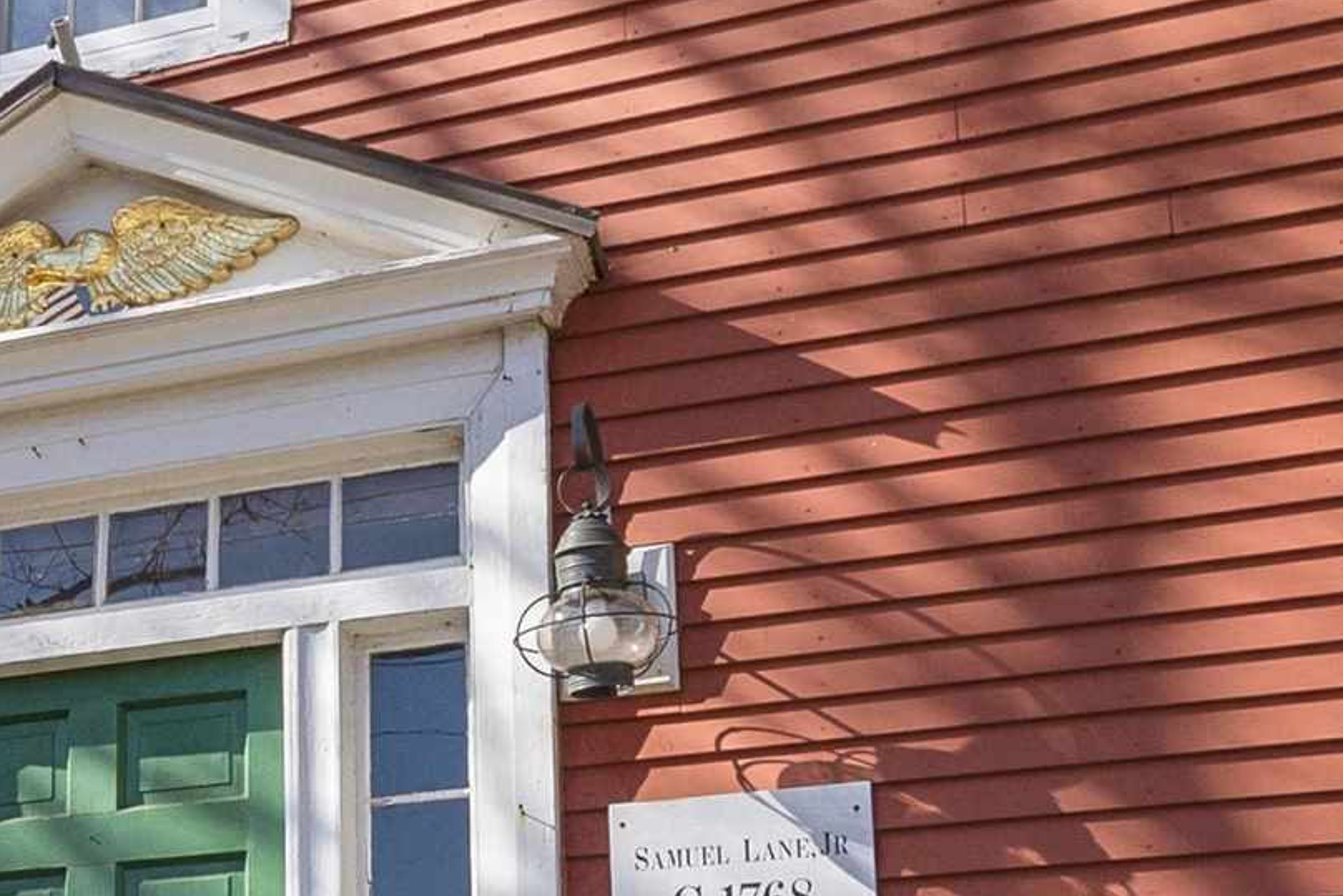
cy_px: 1004
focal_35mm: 57
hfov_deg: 32.8
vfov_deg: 22.4
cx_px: 76
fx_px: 2127
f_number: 7.1
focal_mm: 10
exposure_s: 1/500
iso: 500
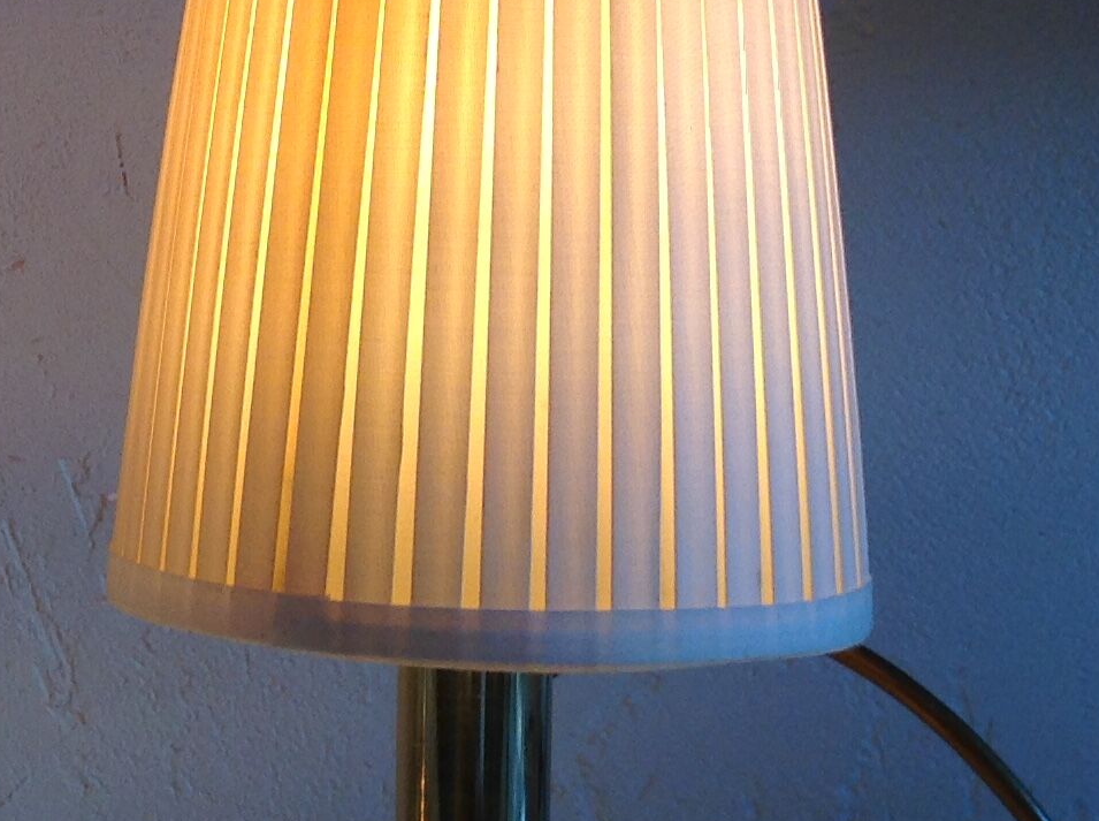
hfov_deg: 19.7
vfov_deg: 15.5
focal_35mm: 95
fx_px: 3011
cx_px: -123
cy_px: 455
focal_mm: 4.28
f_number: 2.4
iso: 50
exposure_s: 1/120
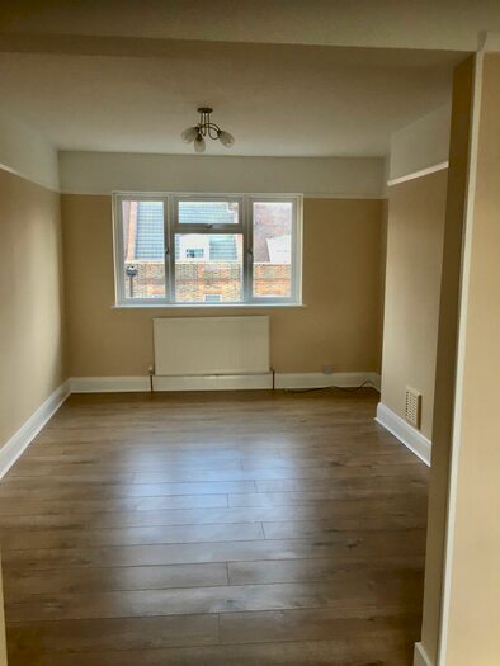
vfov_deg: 61.6
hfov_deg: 48.2
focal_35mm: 29
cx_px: 250
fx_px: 558
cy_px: 333
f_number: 2.2
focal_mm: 4.15
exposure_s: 1/33
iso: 32
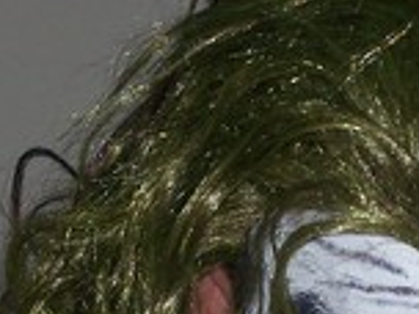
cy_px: 526
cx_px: 438
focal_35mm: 441
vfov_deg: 3.4
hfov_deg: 4.5
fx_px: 5338
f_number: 3.2
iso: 80
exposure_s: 1/100
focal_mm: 17.5
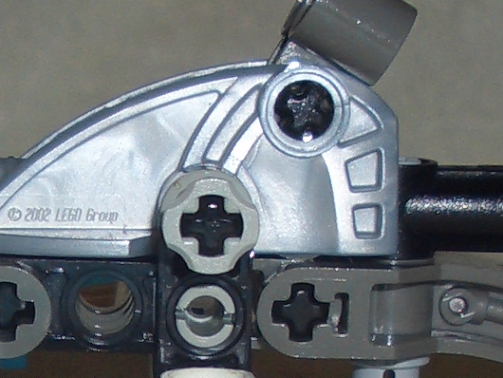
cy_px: 570
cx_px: 32
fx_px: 2457
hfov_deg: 11.6
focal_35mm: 169
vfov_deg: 8.6
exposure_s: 1/60
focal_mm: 5.8
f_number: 2.6
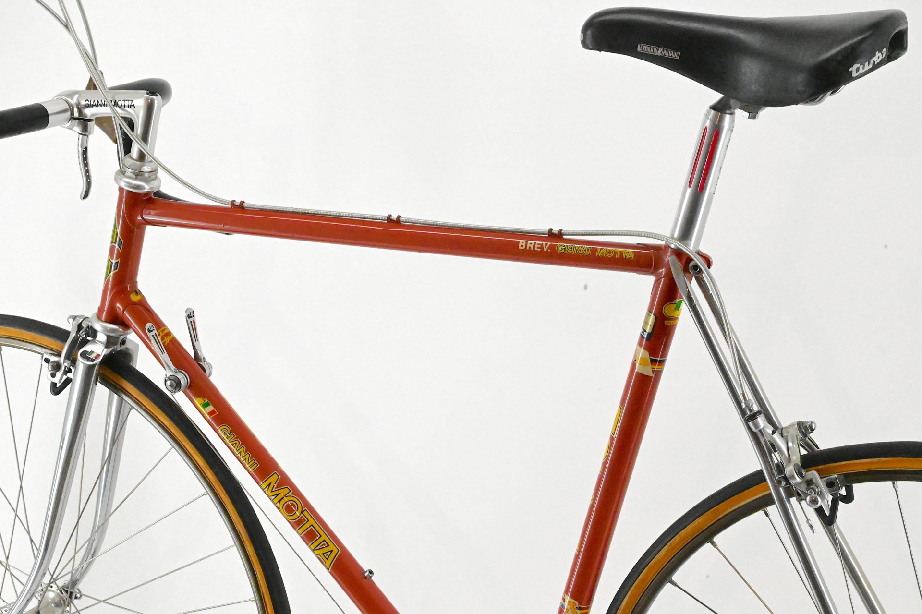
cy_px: 307
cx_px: 461
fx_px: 1792
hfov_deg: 28.9
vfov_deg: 19.4
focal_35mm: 70
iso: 22800
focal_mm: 70
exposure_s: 1/640
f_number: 20
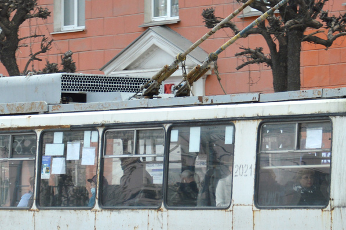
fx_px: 2537
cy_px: 103
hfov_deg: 7.8
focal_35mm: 264
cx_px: 194
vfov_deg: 5.2
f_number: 5.6
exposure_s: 1/320
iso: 200
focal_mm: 70
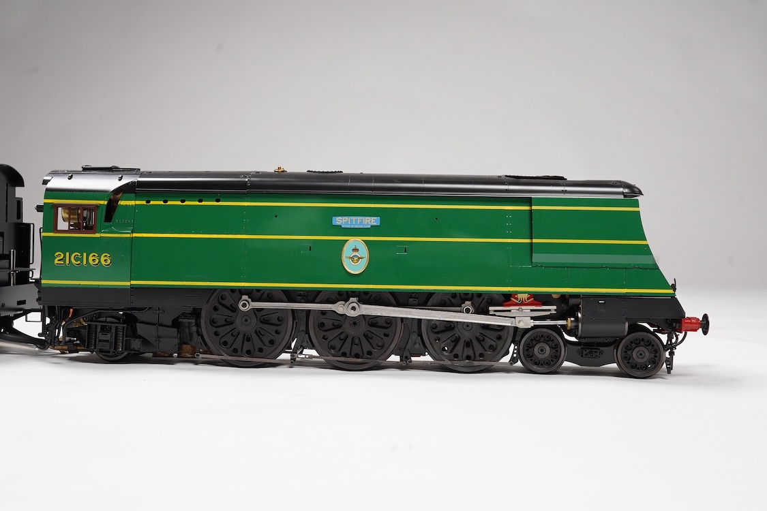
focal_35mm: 45
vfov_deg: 29.9
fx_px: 959
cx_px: 384
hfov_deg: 43.6
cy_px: 256
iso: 640
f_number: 22
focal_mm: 30
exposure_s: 1/200
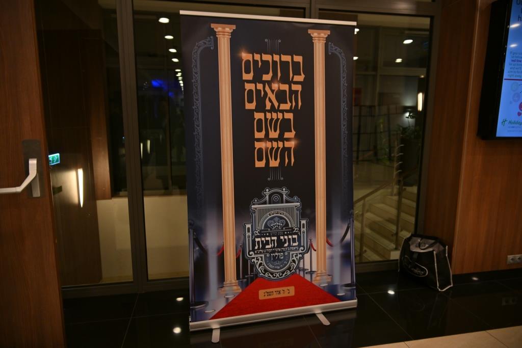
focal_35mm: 24
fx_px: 348
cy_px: 174
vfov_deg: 53.1
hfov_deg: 73.7
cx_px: 261
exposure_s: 1/125
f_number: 4
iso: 500
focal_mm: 24
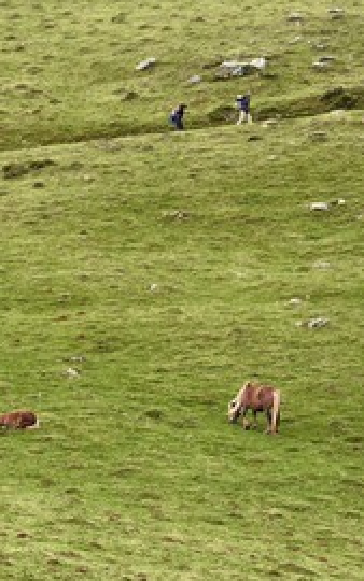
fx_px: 5026
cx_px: -47
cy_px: 288
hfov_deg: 4.1
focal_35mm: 317
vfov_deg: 6.6
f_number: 7.1
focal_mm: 200
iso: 200
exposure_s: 1/250
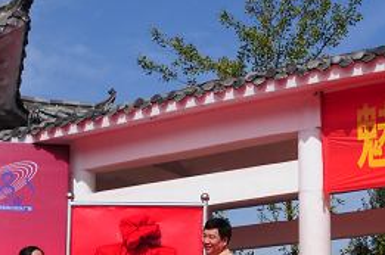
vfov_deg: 17.5
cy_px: 242
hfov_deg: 26.6
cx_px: 237
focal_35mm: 76
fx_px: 811
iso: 250
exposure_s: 1/1600
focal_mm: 24
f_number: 8
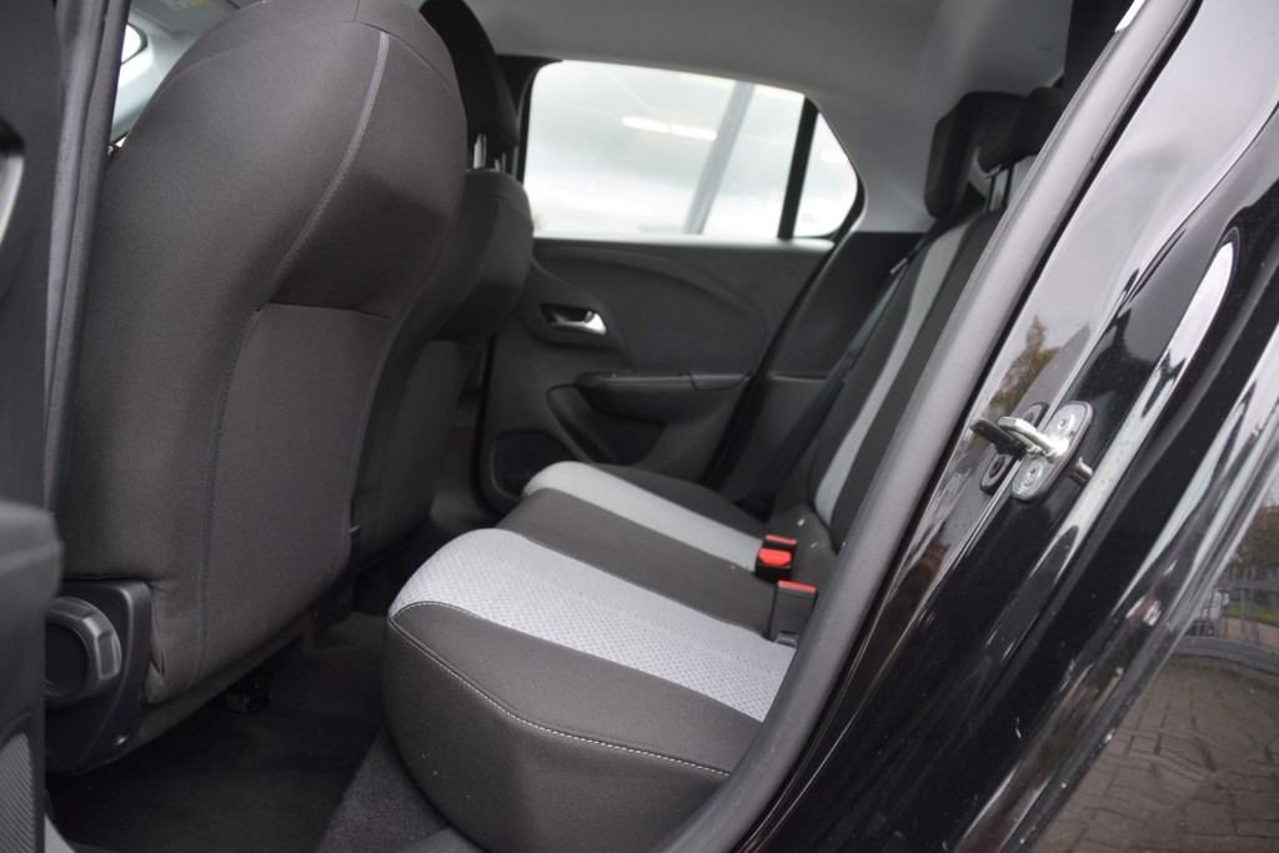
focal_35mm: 27
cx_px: 640
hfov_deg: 67.4
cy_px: 426
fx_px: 959
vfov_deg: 47.9
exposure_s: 1/60
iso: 400
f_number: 4
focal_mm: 18
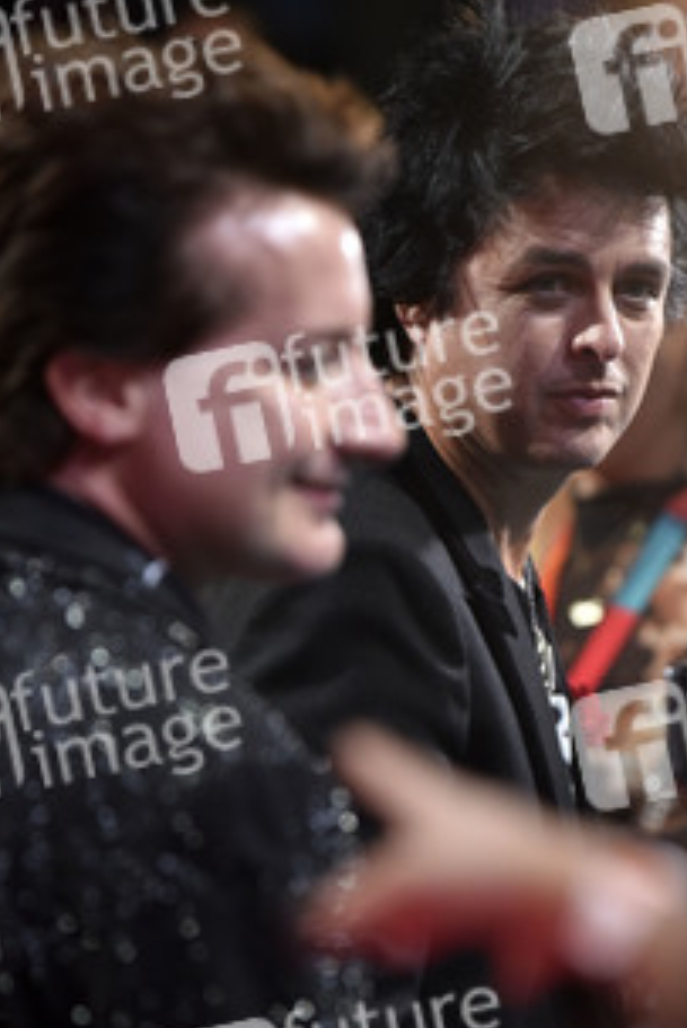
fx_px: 7519
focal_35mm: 263
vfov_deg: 7.8
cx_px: 437
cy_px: 561
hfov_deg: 5.2
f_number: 3.5
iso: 2500
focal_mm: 200
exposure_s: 1/320
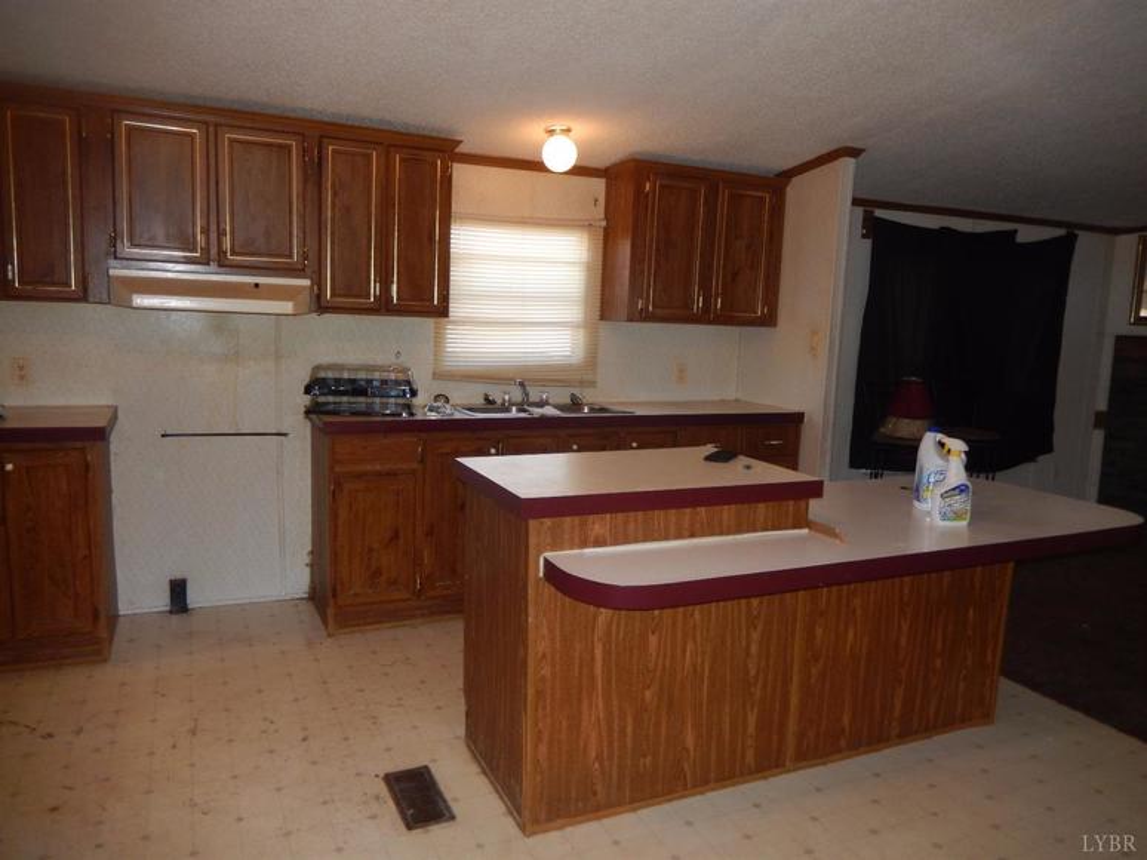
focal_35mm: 25
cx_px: 574
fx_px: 828
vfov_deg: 54.9
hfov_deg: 69.4
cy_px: 430
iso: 220
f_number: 3.4
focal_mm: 4.5
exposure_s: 1/30
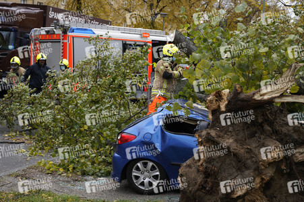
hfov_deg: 30.5
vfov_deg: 20.6
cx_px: 152
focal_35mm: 66
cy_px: 101
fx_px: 557
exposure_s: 1/60
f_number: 8
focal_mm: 66
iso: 160
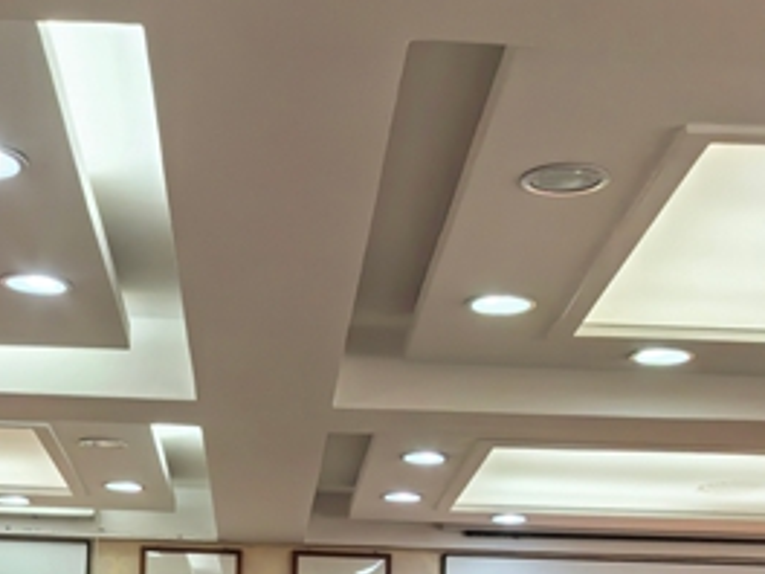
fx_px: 1878
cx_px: 310
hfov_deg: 23.0
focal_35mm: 85
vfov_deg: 16.7
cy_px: 658
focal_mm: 5.72
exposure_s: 1/103
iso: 500
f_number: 4
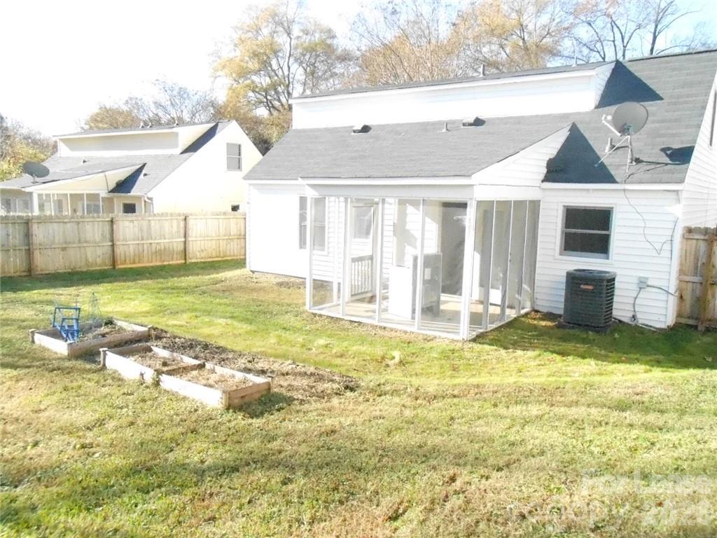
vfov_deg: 53.1
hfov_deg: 67.3
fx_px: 539
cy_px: 269
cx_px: 358
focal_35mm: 26
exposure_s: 1/250
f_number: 11.5
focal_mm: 4.6
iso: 1600
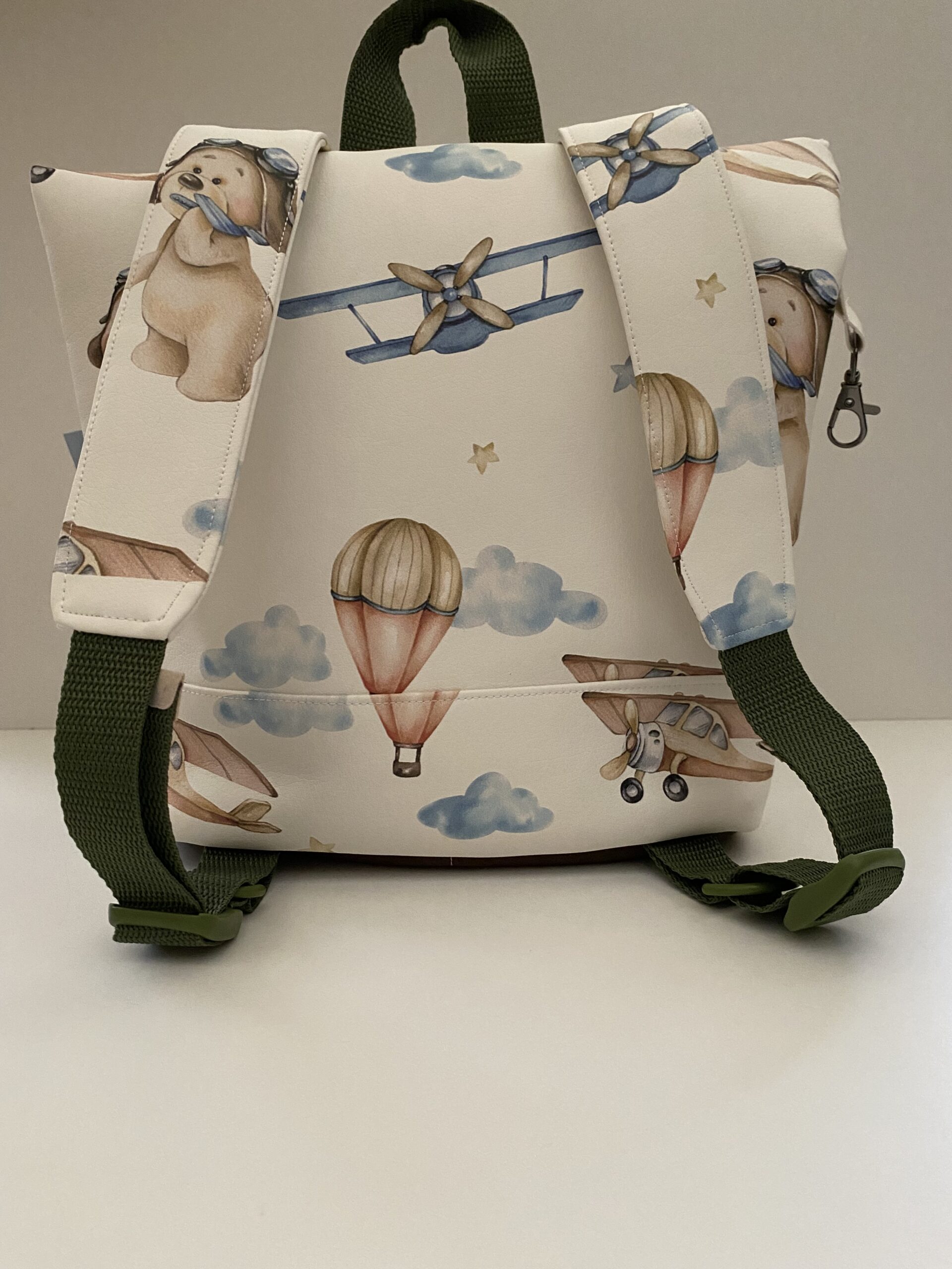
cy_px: 634
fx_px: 953
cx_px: 476
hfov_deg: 53.1
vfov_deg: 67.3
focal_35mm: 26
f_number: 1.8
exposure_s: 1/60
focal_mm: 4.25
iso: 500
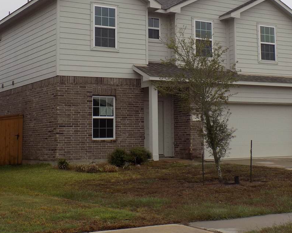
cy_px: 70
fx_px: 562
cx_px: 189
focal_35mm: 65
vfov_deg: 23.3
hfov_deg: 29.0
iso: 80
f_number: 3.6
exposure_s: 1/400
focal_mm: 7.3
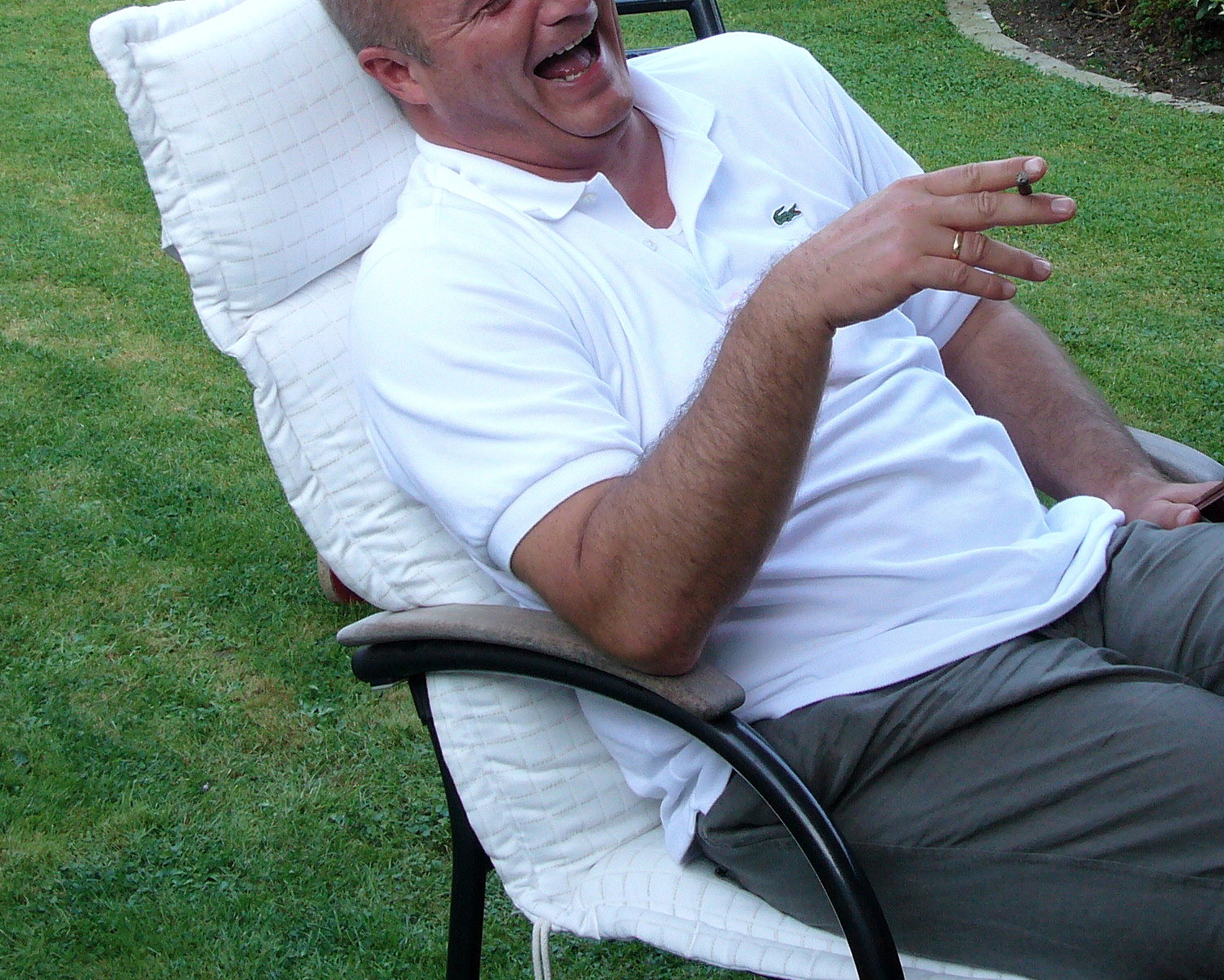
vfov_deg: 17.0
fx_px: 3261
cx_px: 666
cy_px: 247
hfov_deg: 21.3
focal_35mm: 90
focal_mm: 8.1
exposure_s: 1/60
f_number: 3.6
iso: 80
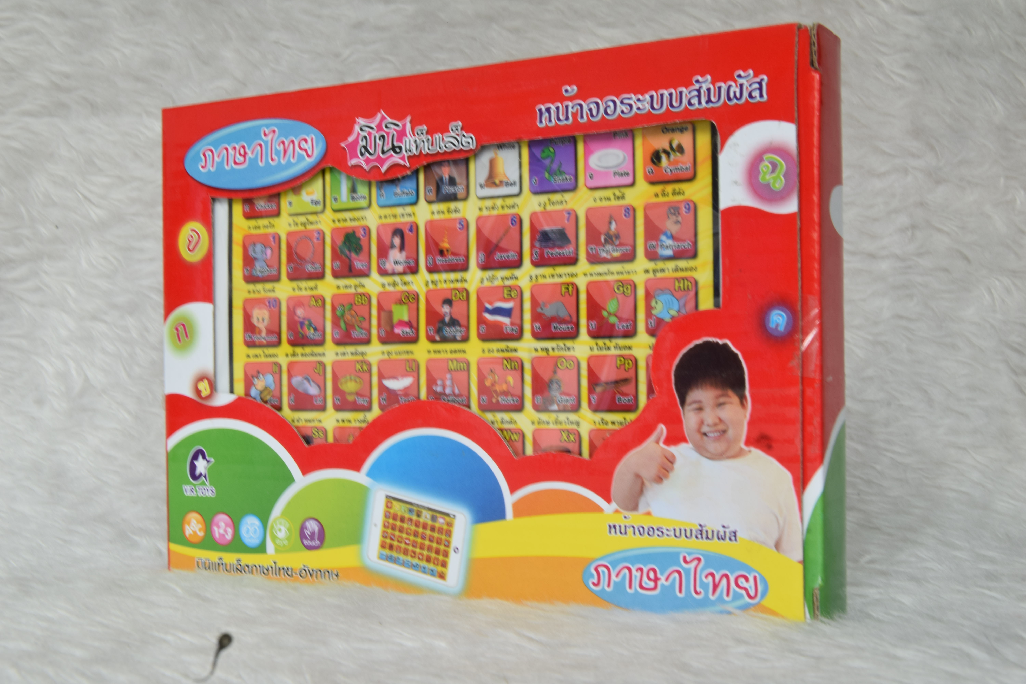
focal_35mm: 60
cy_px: 342
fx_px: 1710
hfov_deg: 33.4
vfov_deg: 22.6
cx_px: 513
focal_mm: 40
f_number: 25
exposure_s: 1/2
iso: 100
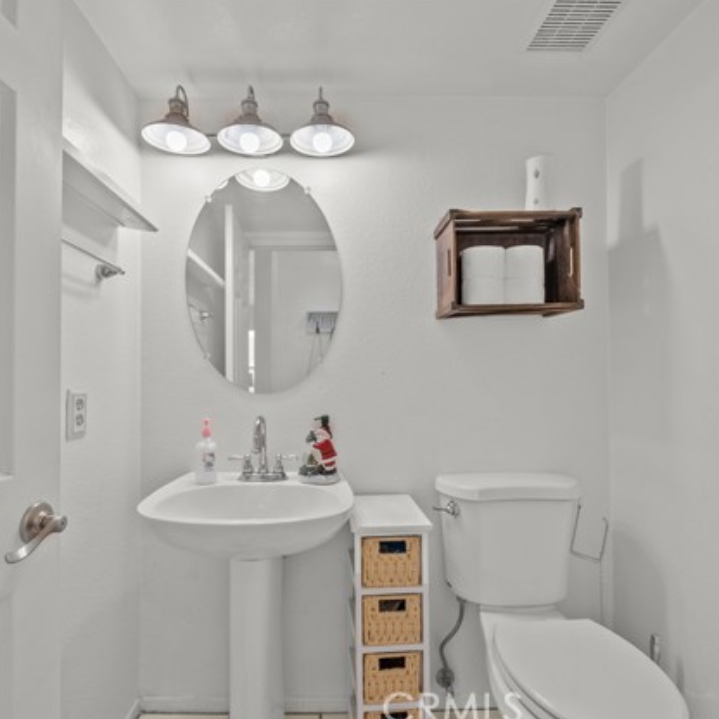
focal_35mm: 17
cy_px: 364
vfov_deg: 84.0
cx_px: 339
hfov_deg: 83.9
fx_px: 399
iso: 250
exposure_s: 1/4
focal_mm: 13
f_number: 9
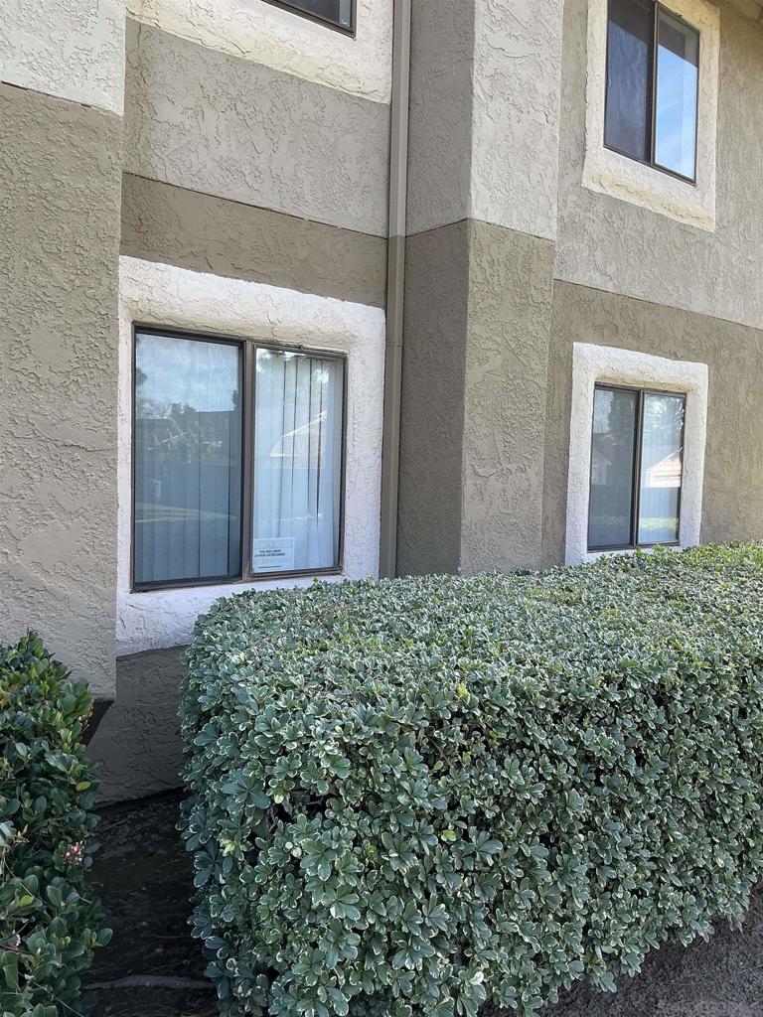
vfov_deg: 61.7
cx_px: 382
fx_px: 852
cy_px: 508
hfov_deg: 48.2
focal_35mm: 29
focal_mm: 3
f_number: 1.8
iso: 20
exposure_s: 1/210
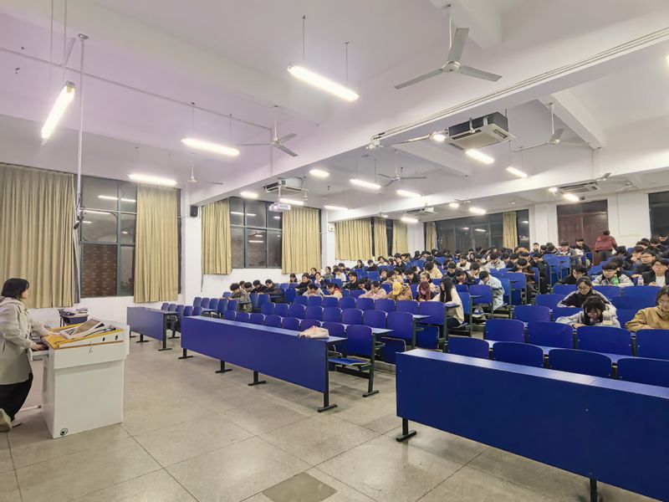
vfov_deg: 68.7
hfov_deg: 84.7
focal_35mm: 19
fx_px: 367
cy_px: 251
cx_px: 334
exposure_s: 1/50
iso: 250
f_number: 2.2
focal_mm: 1.76
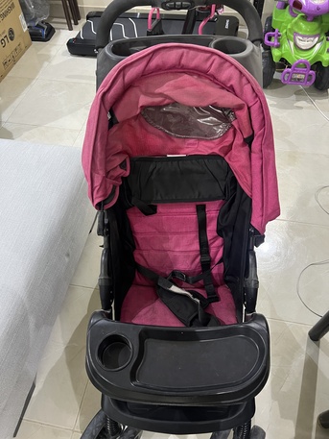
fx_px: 329
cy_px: 220
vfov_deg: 67.3
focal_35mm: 26
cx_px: 164
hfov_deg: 53.1
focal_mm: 5.7
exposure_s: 1/60
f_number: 1.5
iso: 500
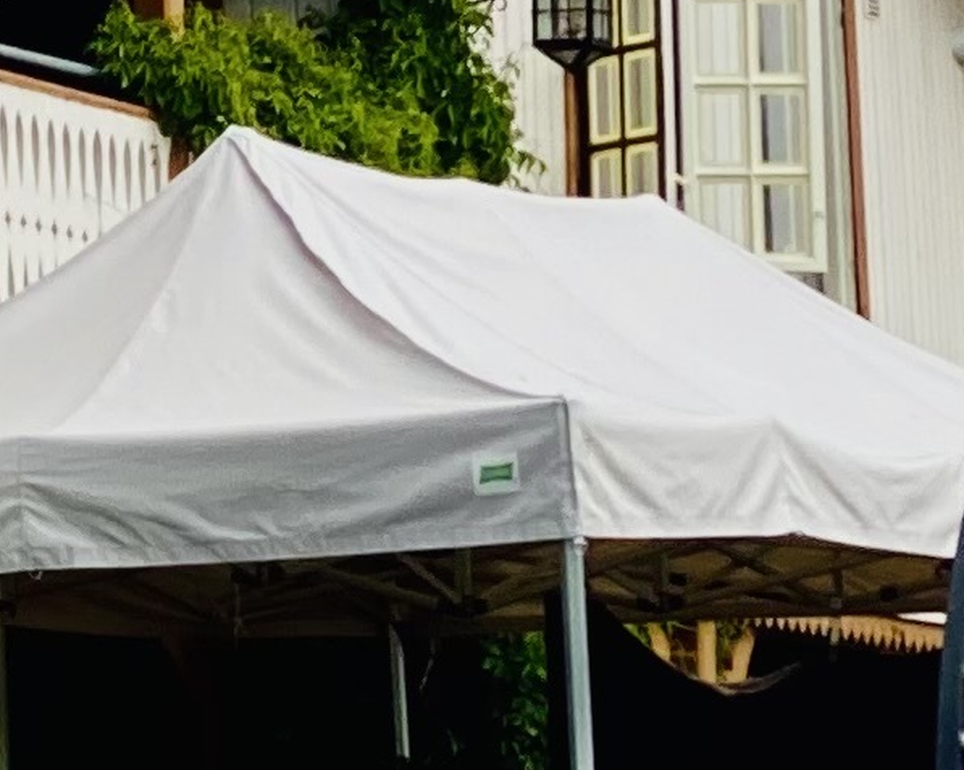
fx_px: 9781
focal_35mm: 343
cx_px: -425
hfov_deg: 5.6
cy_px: 457
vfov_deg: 4.5
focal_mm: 6
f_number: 2
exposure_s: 1/1020
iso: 20
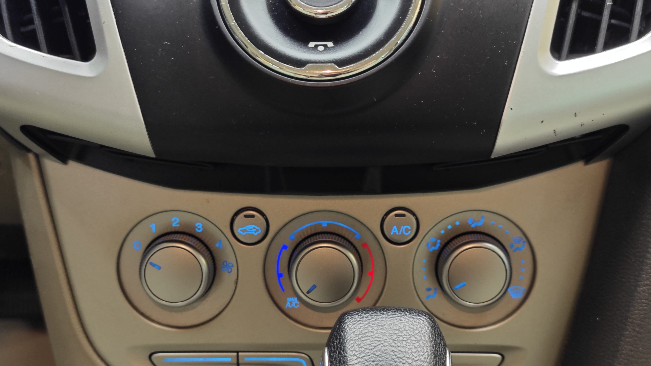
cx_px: 322
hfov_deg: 40.6
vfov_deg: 23.4
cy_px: 246
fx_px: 880
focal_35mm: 51
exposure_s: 1/25
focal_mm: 8.7
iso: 1000
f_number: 1.9
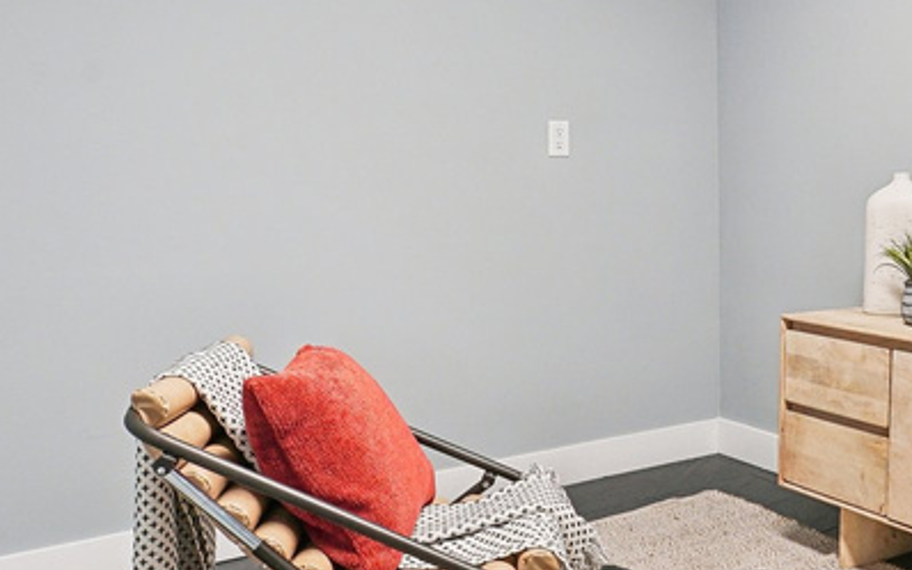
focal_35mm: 42
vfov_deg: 30.0
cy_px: 137
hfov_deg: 42.1
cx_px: 871
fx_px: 1044
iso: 400
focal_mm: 16
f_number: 8
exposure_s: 1/10
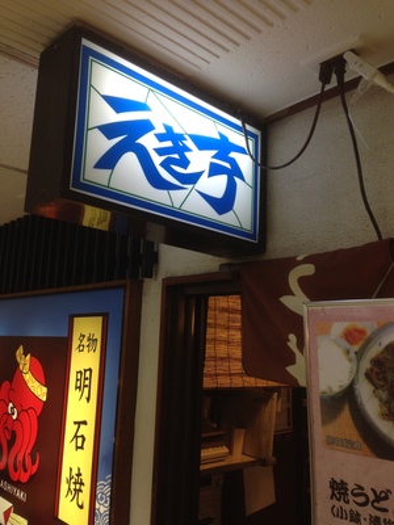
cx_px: 197
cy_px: 262
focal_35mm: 33
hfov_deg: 42.9
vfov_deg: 55.4
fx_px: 501
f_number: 2.4
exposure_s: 1/40
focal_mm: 4.12
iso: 50
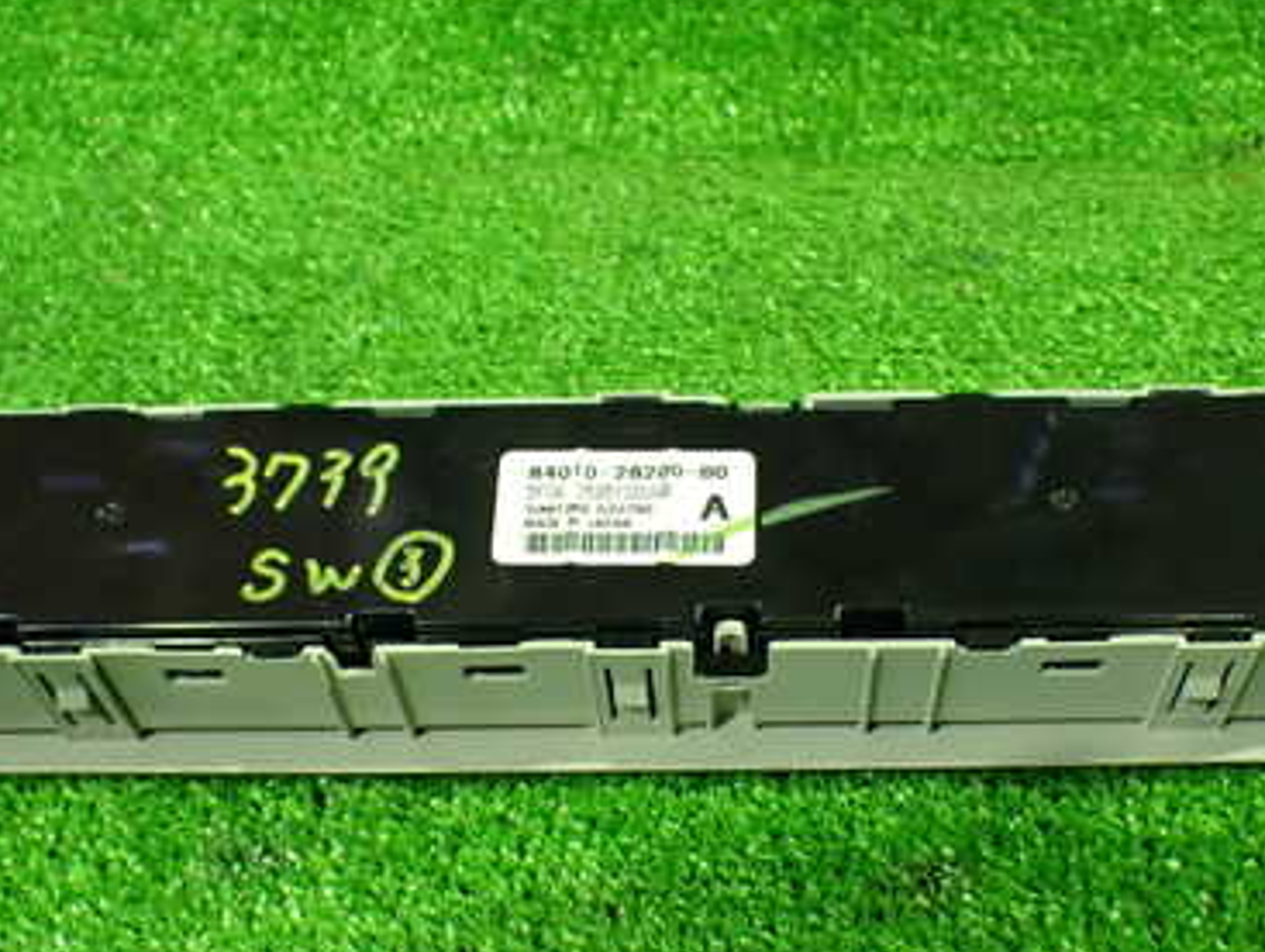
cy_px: 590
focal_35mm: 49
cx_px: 665
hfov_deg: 38.9
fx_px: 1792
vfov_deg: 29.6
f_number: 2.3
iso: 800
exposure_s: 1/40
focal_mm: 5.4
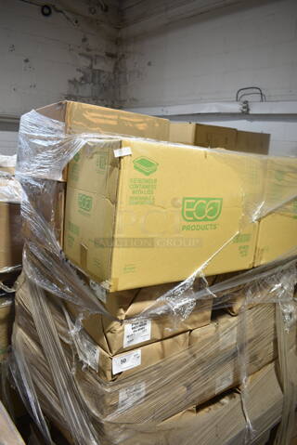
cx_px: 148
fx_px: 334
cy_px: 222
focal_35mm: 27
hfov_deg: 48.0
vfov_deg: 67.4
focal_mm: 18
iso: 140
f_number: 3.5
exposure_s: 1/30
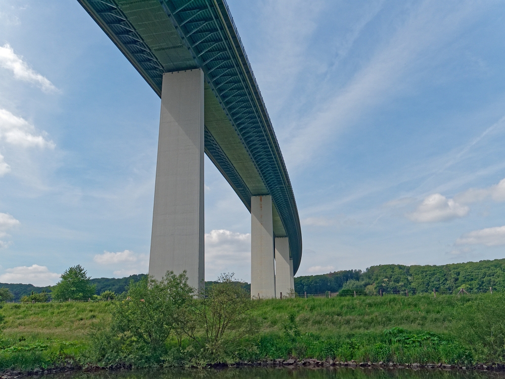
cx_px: 252
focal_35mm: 31
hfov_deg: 58.3
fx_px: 452
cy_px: 190
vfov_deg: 45.5
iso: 200
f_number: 7.1
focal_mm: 15
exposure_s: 1/1600
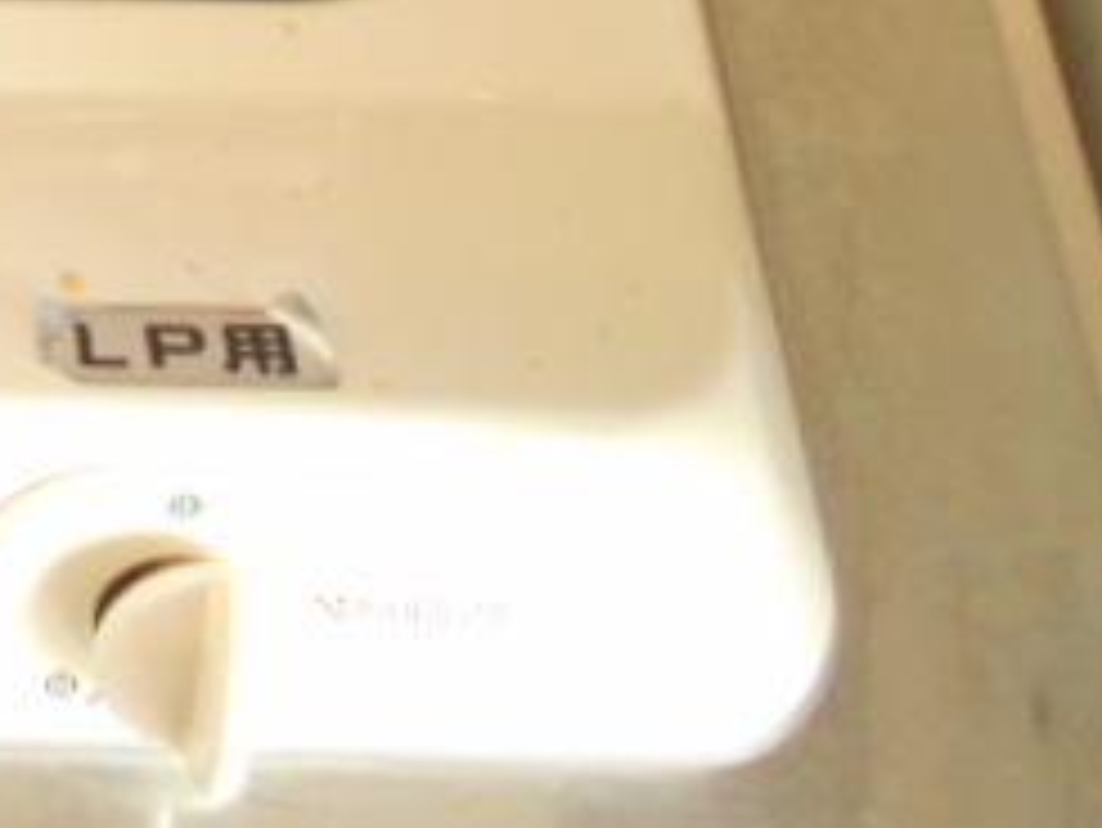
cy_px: -225
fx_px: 2166
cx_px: -274
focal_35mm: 68
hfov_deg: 25.2
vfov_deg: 20.0
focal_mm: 4.6
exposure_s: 1/25
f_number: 3.2
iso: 400
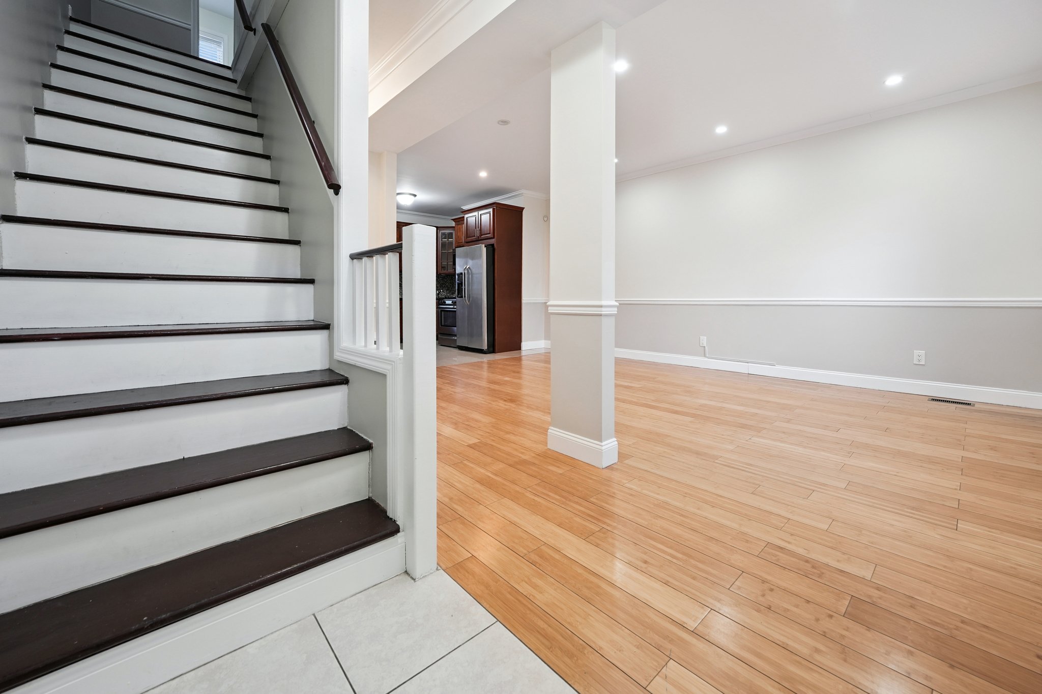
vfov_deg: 81.2
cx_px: 521
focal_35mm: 14
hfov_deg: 104.3
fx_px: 405
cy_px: 347
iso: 400
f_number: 6.3
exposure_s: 1/25
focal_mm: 14
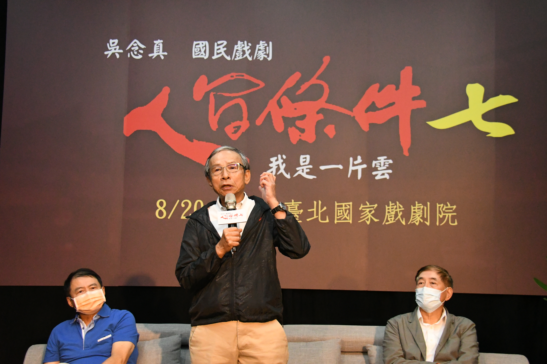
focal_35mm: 57
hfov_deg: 35.1
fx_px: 866
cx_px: 274
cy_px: 182
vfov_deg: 23.8
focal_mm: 38
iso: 8000
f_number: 5
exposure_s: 1/800
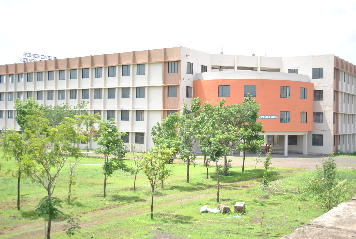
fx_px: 431
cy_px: 120
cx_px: 178
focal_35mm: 44
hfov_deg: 44.9
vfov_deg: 31.0
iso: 100
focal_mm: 29
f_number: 8
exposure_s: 1/250
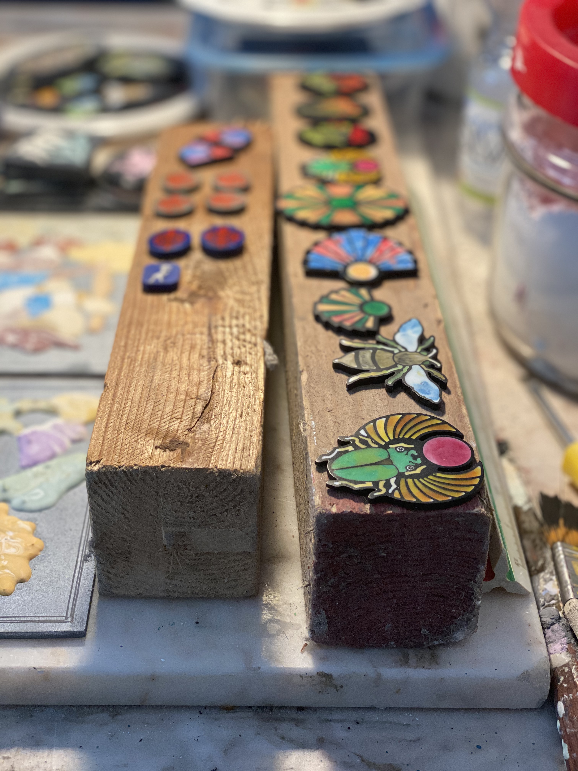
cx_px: 289
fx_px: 1158
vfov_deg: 36.8
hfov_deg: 28.0
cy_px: 386
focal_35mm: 52
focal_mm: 6
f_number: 2
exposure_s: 1/100
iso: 160
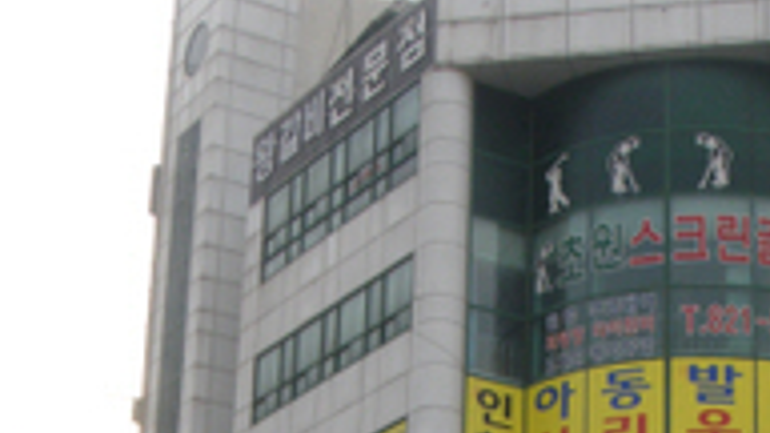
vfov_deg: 10.9
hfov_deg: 19.6
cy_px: 587
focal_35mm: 108
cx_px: 610
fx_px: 2205
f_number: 3.5
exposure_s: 1/320
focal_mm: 6.7
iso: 100
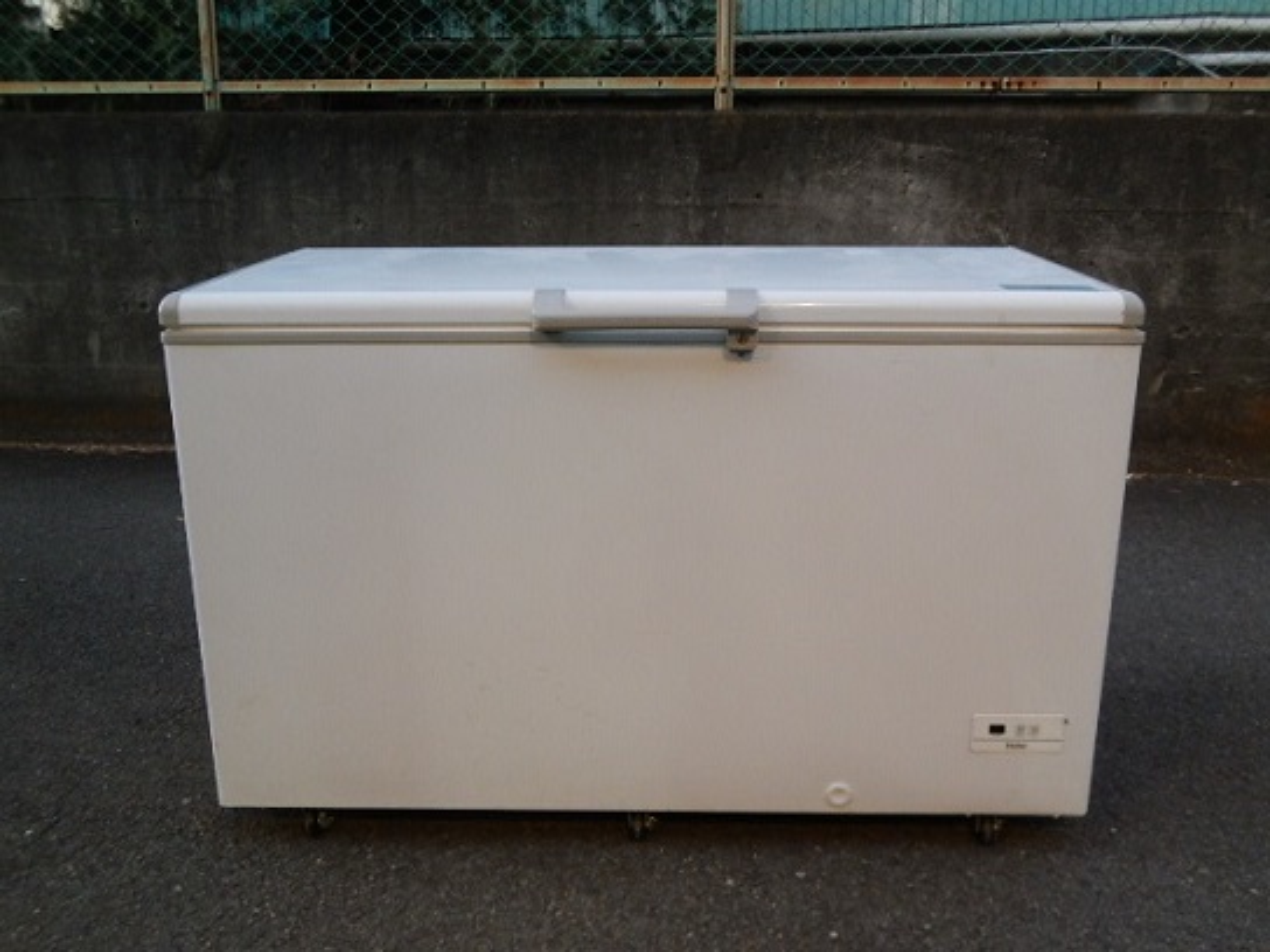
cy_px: 476
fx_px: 1211
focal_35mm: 33
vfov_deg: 42.9
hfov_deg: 55.4
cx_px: 635
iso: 560
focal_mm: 6
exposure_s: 1/8
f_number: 3.5
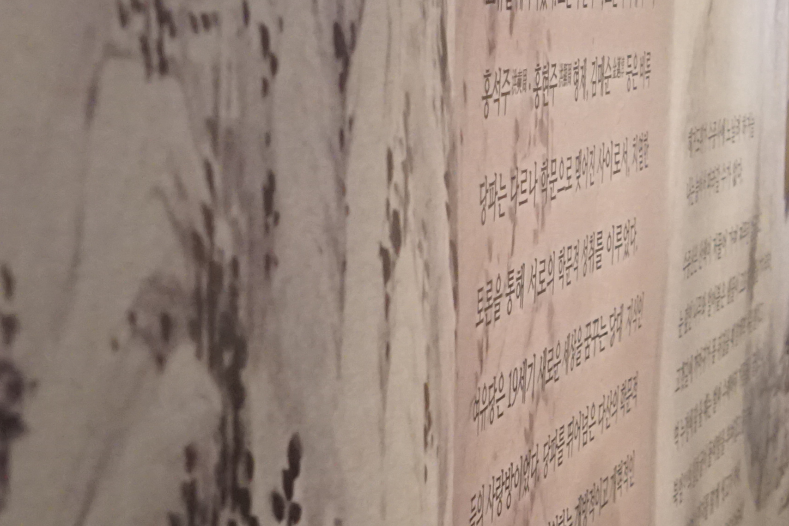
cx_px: 1378
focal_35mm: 137
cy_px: 240
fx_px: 3003
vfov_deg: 10.0
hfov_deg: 13.6
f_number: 3.2
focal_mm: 26
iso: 1600
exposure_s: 1/160
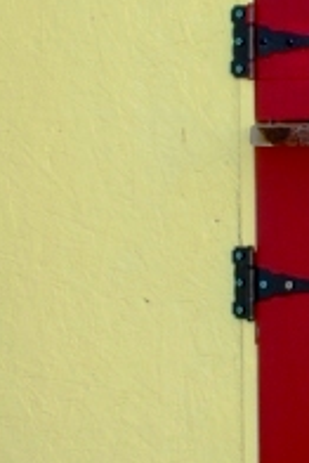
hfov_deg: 7.7
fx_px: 2210
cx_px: 619
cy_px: 128
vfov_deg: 11.9
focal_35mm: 172
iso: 200
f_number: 5
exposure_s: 1/80
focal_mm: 22
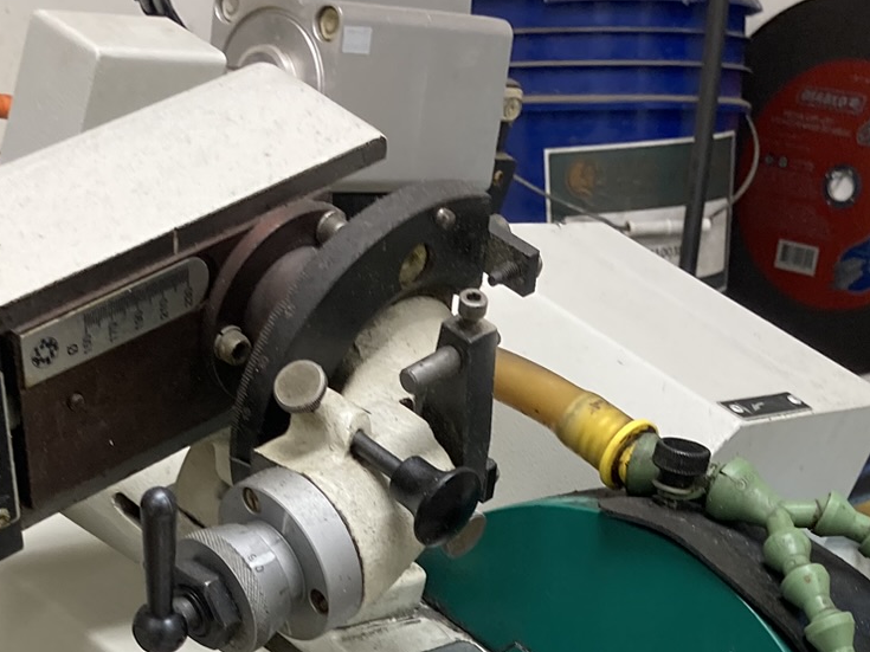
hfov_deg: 25.0
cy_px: 829
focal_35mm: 78
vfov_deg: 17.8
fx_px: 1960
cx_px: 380
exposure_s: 1/42
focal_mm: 3.99
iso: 64
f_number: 1.8
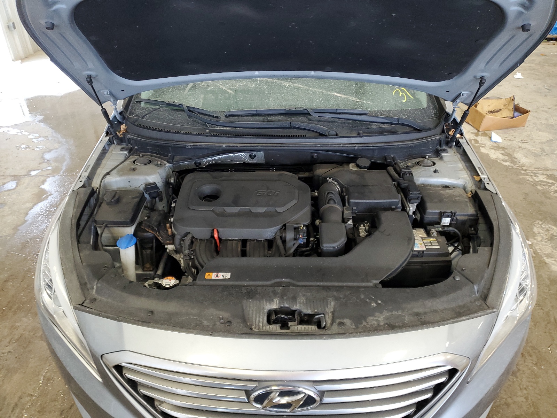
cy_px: 209
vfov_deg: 53.1
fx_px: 418
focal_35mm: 26
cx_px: 278
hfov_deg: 67.3
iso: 97
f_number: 1.5
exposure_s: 1/60.2
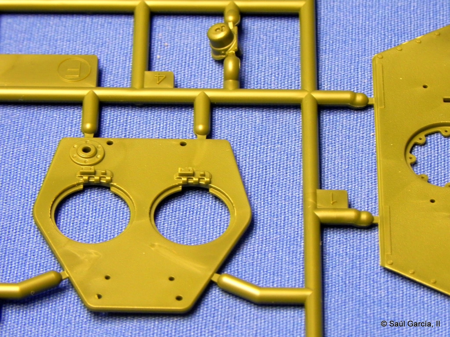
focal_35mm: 184
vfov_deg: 8.1
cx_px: 225
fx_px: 2392
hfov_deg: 10.7
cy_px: 168
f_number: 4.5
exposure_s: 1/10.4
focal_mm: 32.7
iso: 400
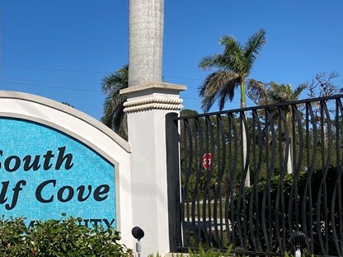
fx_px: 684
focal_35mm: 69
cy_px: 197
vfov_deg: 21.1
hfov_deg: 27.0
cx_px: 24
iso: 20
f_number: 1.8
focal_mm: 3.99
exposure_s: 1/4367
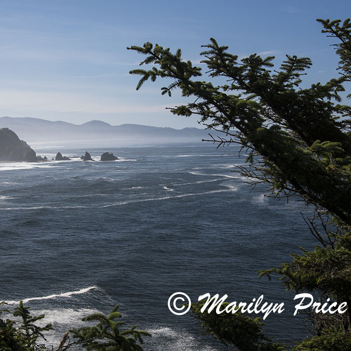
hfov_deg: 25.5
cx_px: 100
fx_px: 769
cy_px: 174
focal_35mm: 67
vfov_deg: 25.7
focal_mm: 52
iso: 100
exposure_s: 1/60
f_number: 16
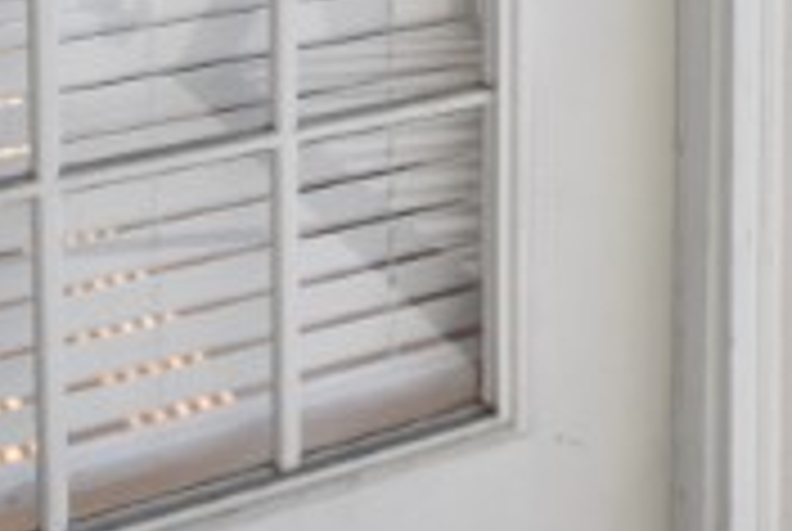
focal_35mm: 98
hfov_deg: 16.0
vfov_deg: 12.4
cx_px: 1606
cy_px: -526
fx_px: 2160
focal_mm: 10
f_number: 3.5
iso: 800
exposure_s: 1/1500
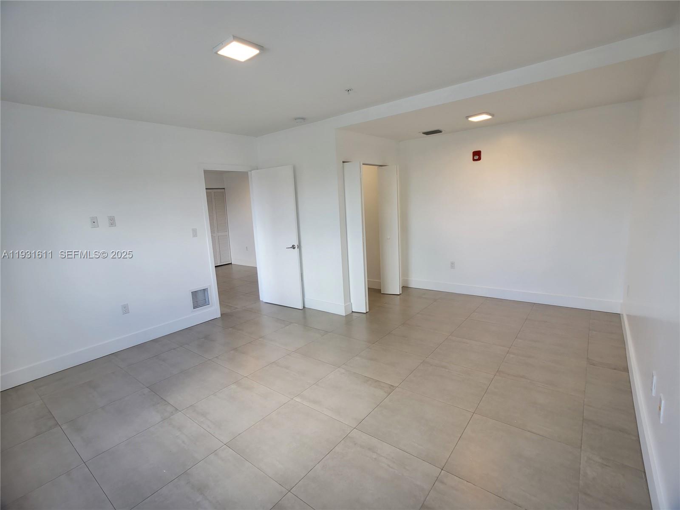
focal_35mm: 26
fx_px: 511
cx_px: 340
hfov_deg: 67.3
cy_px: 255
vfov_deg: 53.1
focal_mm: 5.4
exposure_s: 1/120
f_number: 1.8
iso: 80
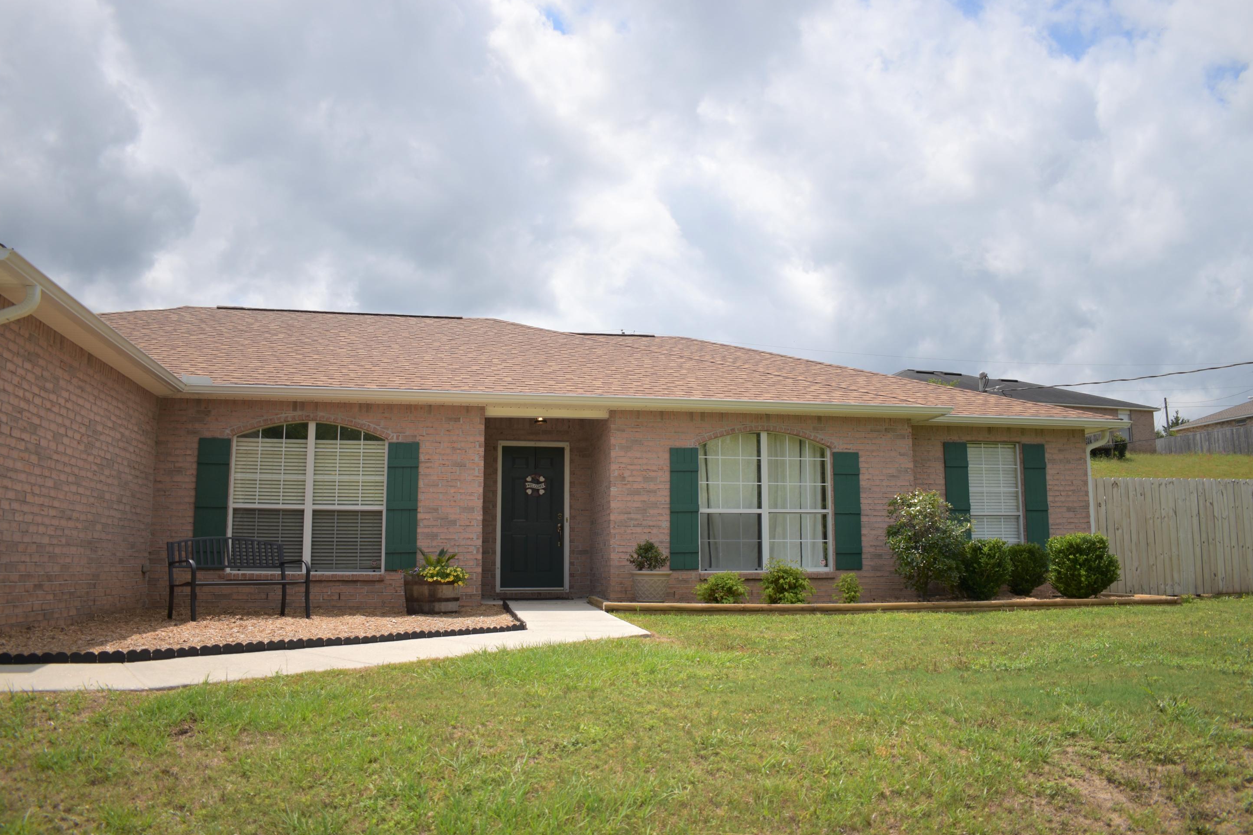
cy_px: 416
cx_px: 643
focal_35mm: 28
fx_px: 975
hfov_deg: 65.5
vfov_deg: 46.4
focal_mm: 18
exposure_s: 1/1600
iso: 100
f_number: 3.5
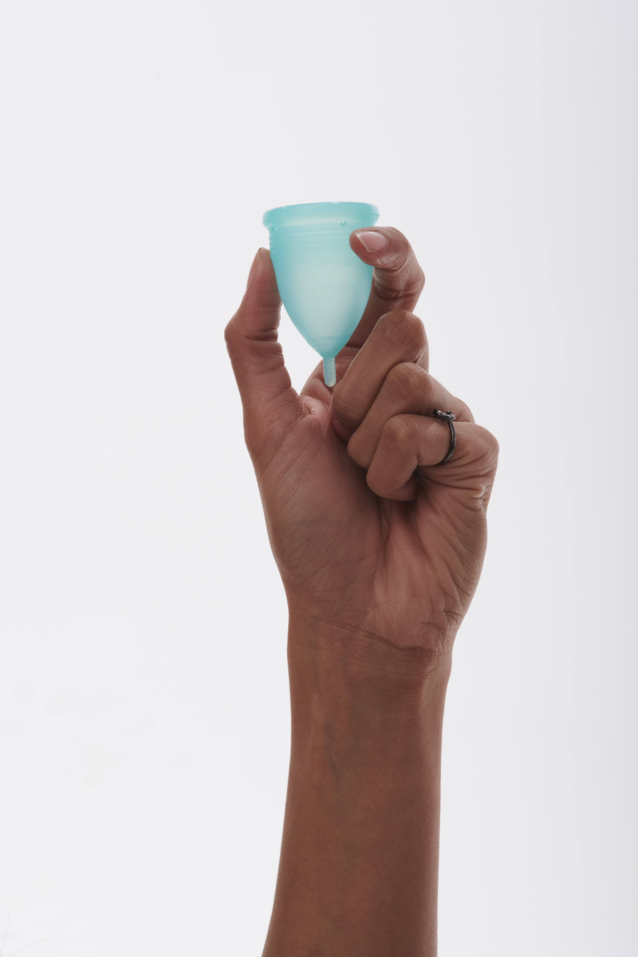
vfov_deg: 19.5
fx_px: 2791
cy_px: 478
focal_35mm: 105
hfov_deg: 13.0
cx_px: 319
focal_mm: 105
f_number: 13
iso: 100
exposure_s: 1/200
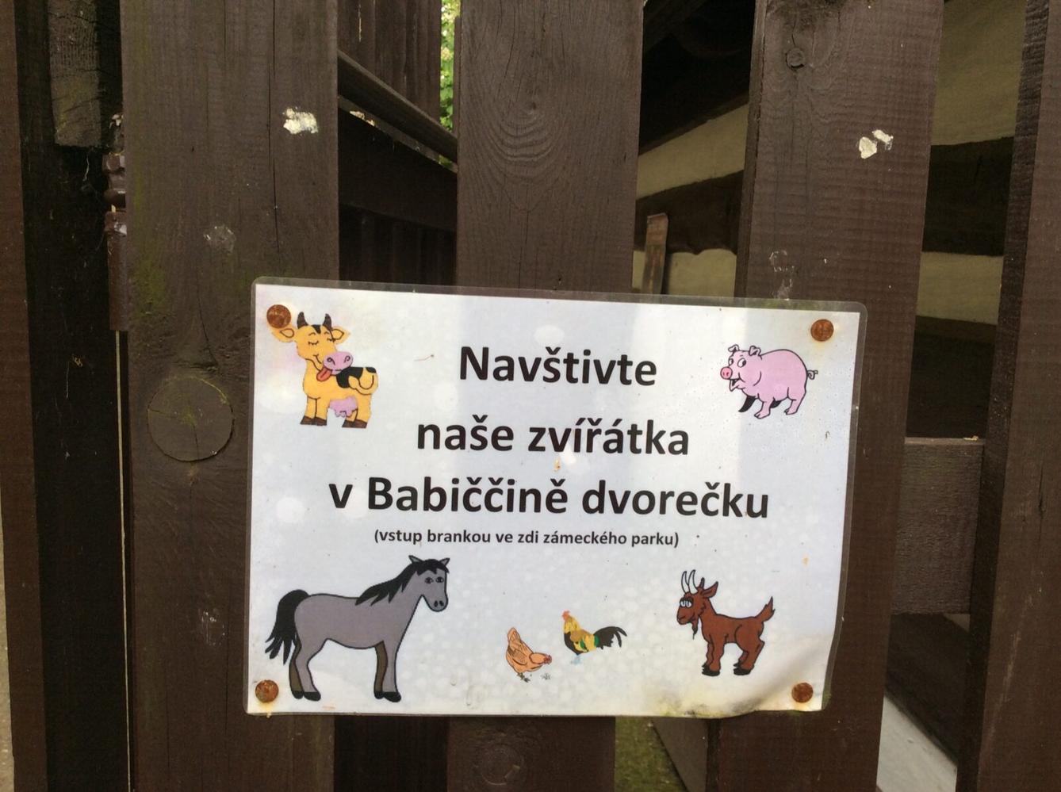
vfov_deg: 44.0
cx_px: 530
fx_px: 979
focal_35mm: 32
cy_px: 396
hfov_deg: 56.9
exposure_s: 1/105
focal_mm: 3.3
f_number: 2.4
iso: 32
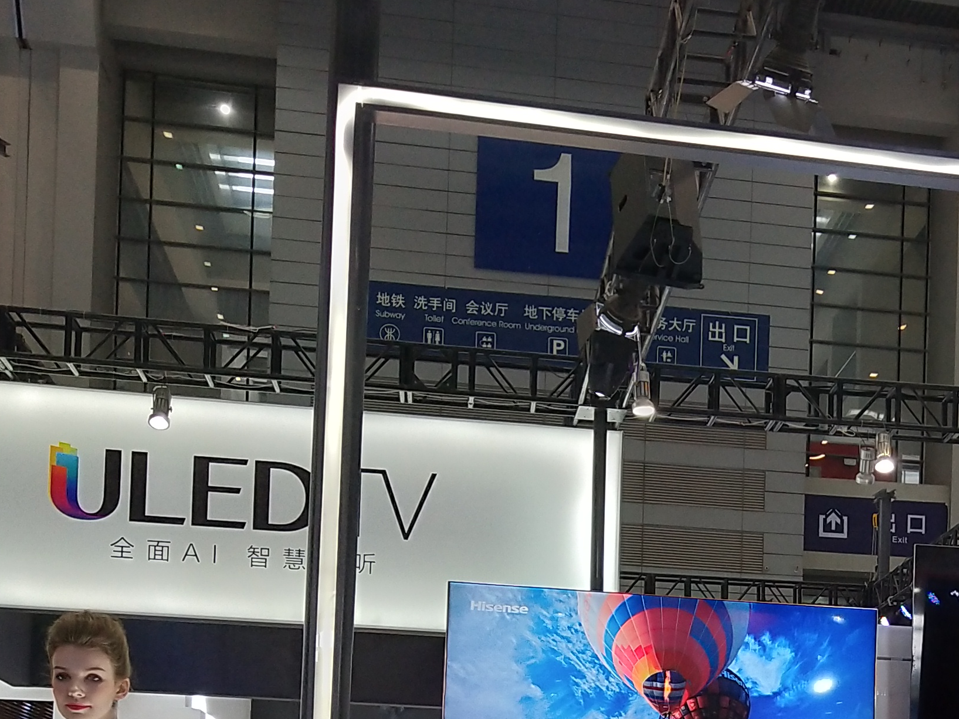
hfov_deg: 25.7
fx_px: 2050
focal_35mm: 74
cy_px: 852
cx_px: 818
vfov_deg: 18.9
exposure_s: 1/100
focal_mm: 3.95
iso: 59
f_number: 1.8
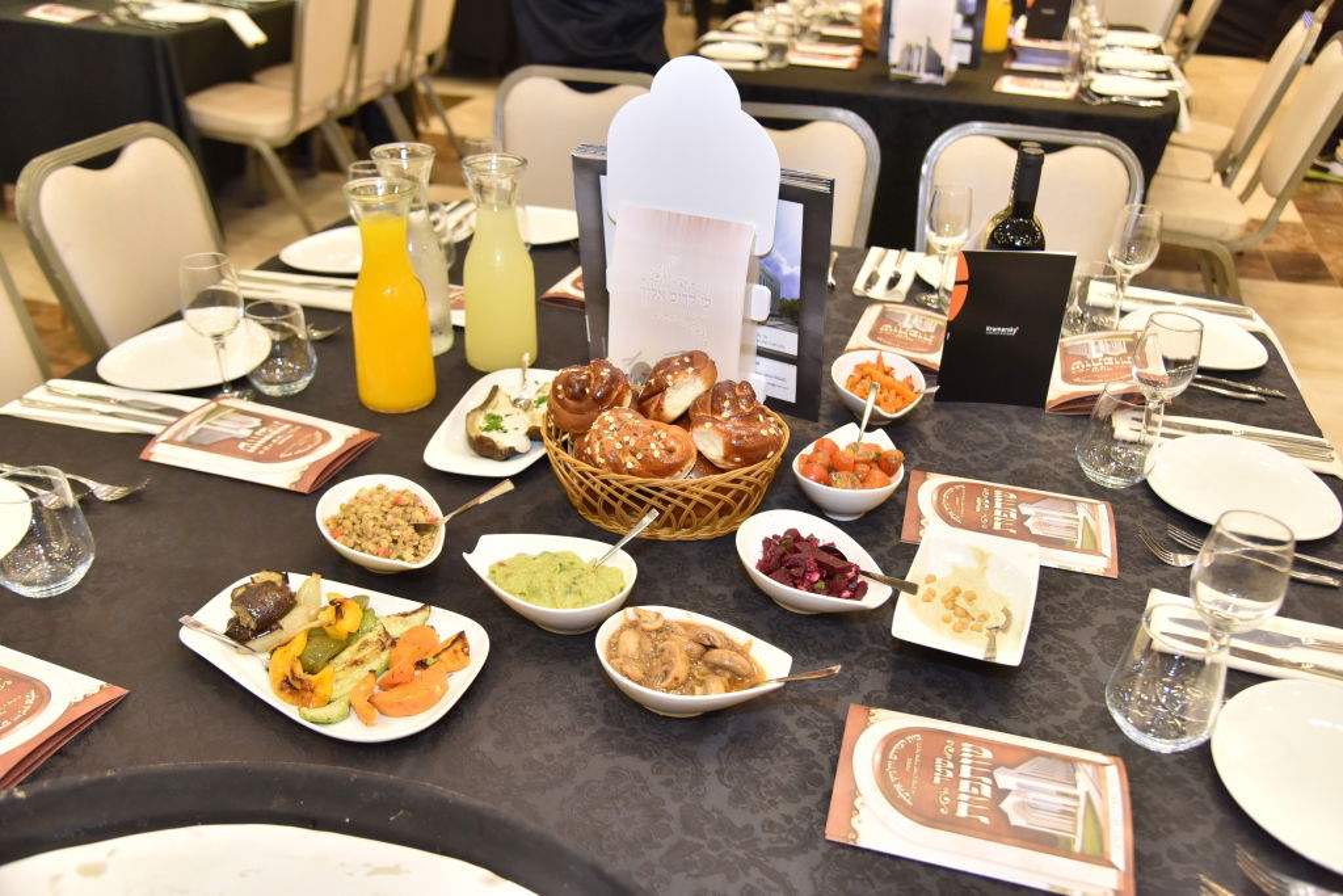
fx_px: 1194
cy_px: 448
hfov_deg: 58.7
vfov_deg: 41.1
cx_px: 672
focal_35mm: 32
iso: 1600
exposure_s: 1/100
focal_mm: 32
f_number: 4
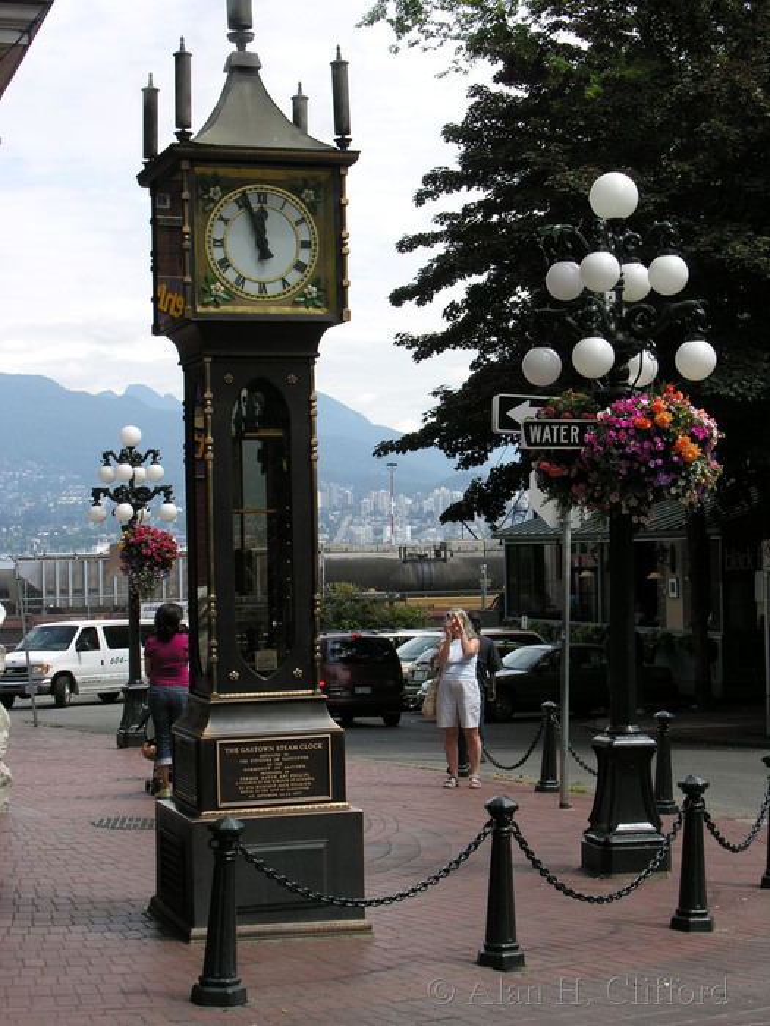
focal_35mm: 71
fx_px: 2106
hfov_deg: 20.7
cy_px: 513
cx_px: 385
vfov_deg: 27.4
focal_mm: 18
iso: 50
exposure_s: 1/168
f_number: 5.9
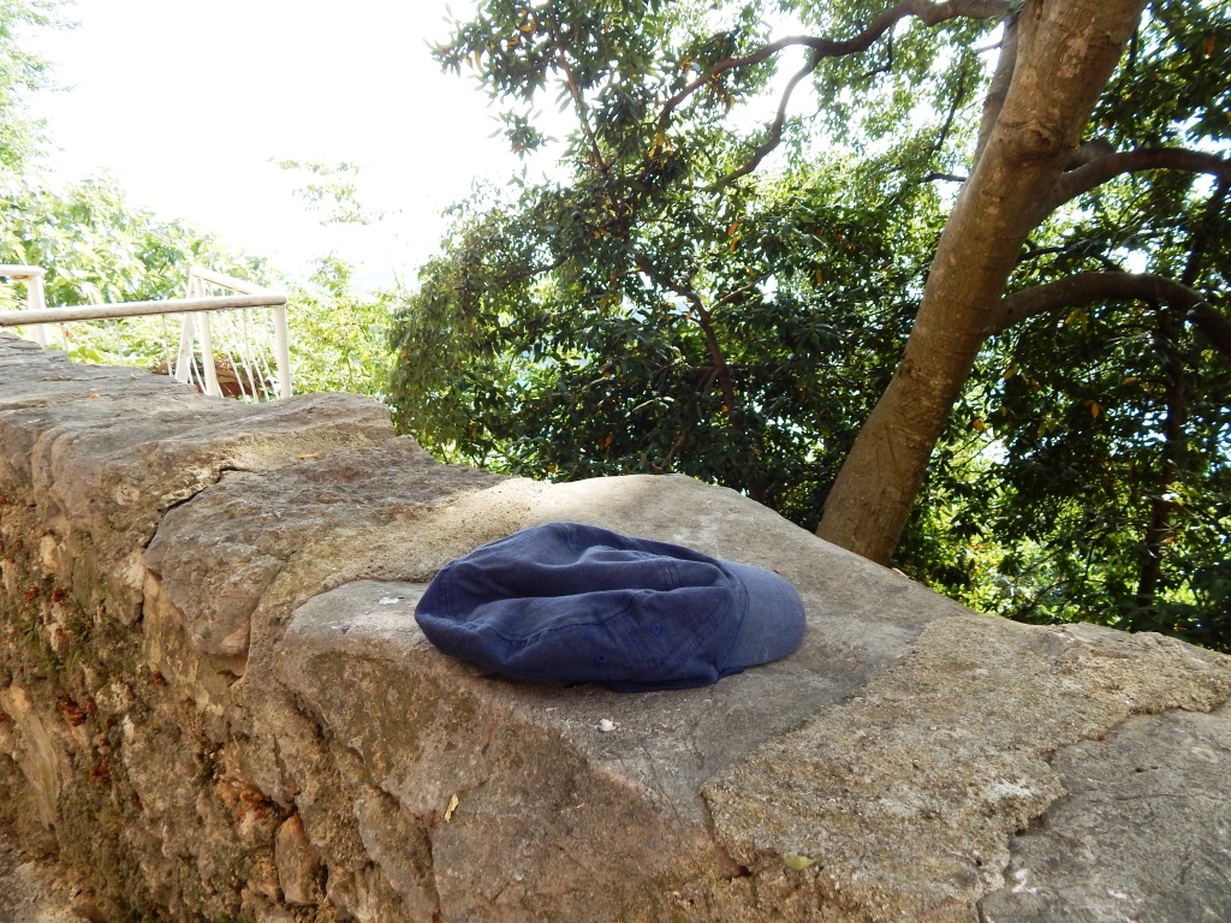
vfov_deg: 61.1
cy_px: 462
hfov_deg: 76.4
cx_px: 616
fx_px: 782
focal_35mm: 22
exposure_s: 1/250
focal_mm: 4
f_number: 3
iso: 125
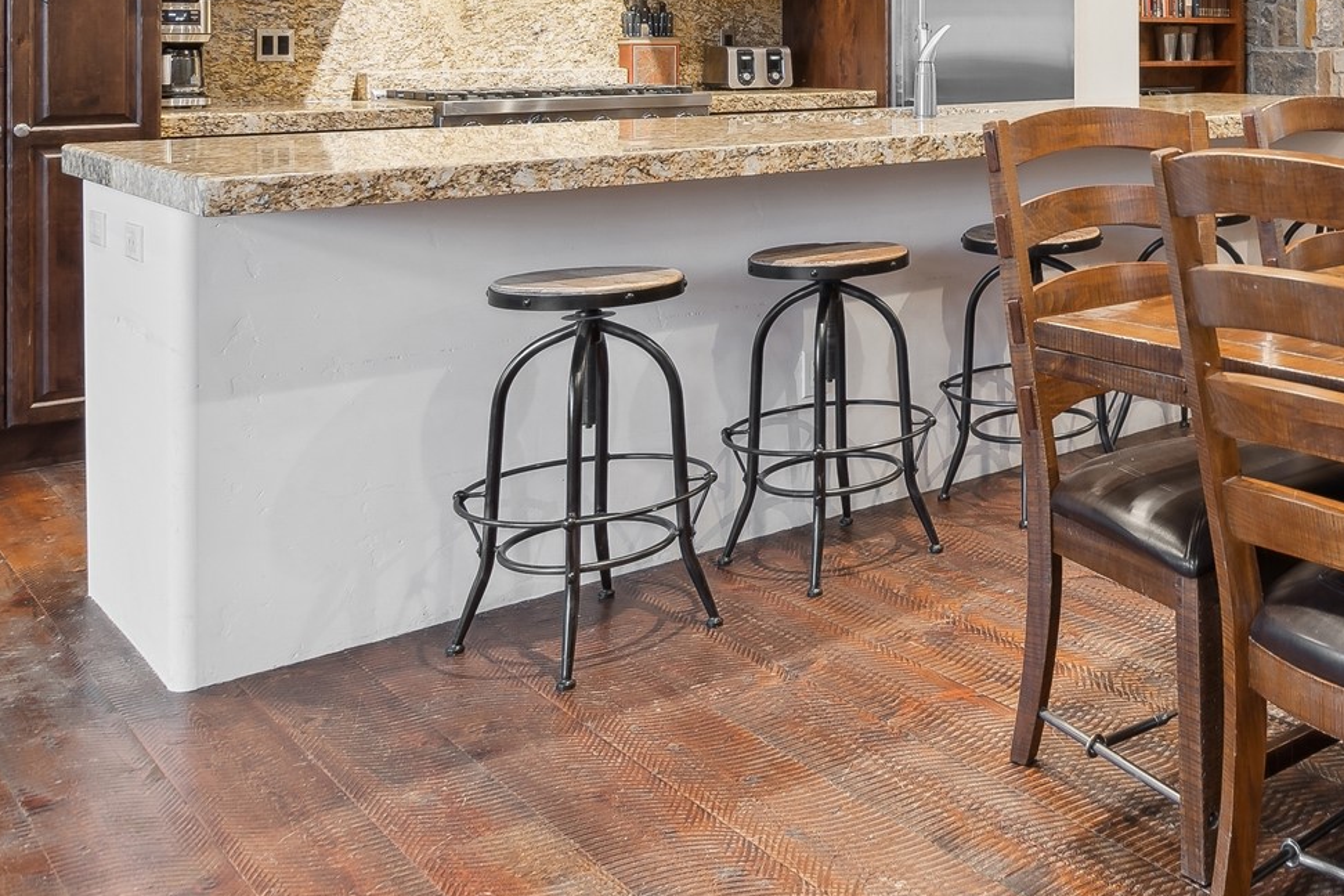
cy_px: -21
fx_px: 1419
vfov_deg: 32.0
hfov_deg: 44.4
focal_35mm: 38
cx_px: 1291
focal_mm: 11.5
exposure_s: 1/1.67
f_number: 6.3
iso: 100
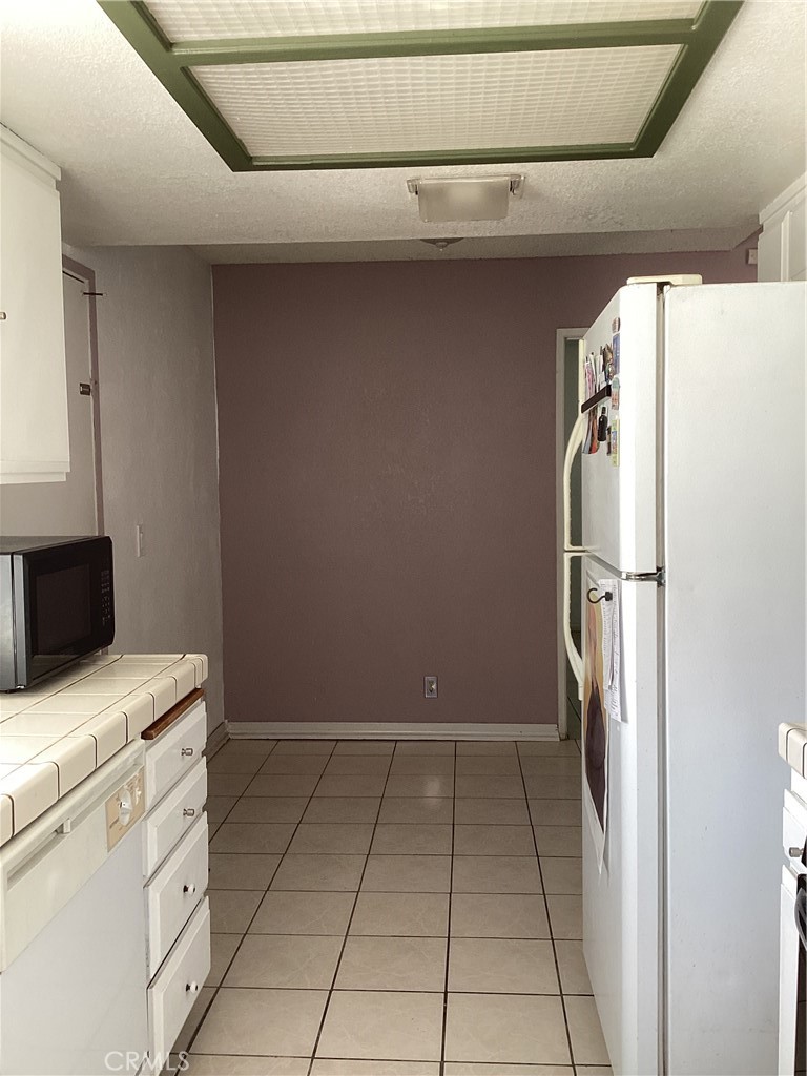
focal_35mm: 31
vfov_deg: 58.4
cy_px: 538
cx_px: 404
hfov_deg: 45.4
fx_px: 964
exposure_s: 1/60
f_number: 2.4
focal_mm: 3.3
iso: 80
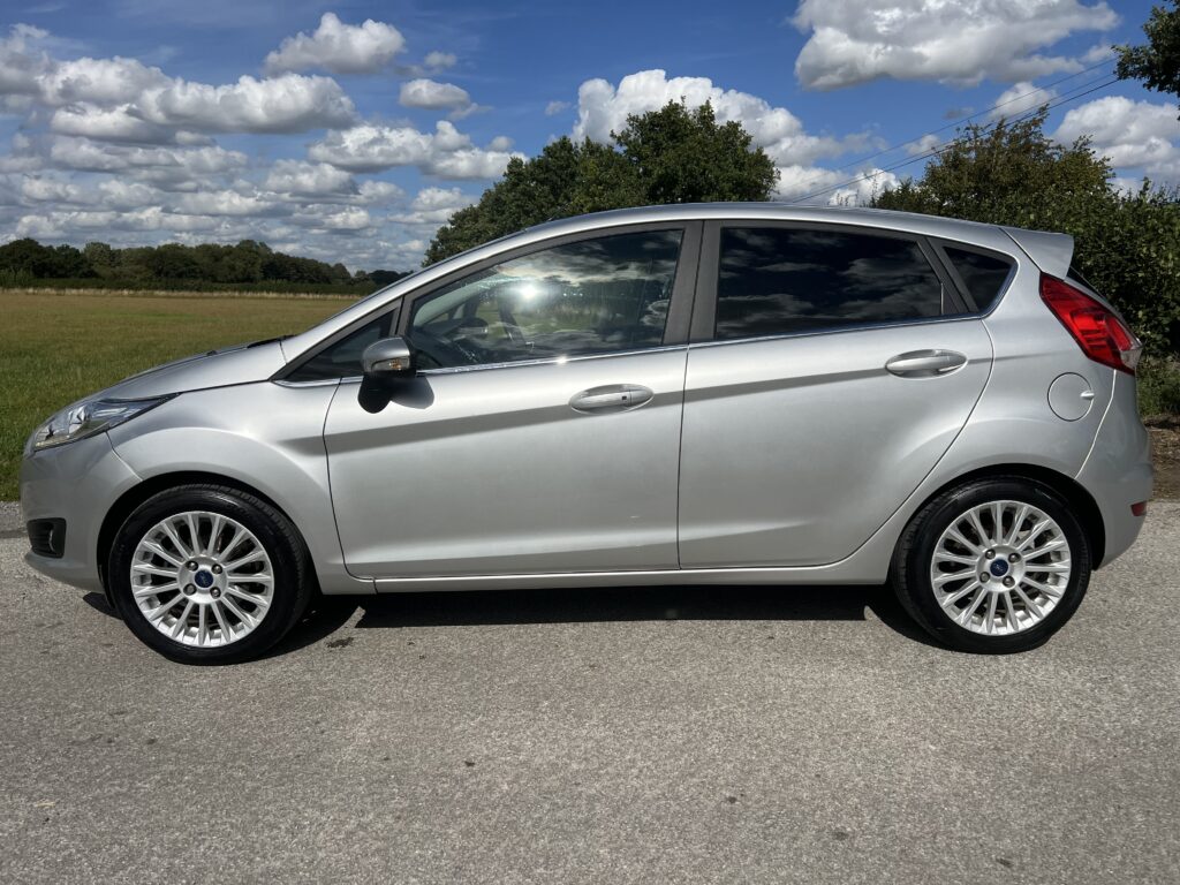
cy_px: 442
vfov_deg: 53.1
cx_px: 590
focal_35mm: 26
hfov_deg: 67.3
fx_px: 886
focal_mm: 5.7
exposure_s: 1/11364
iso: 50
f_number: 1.5
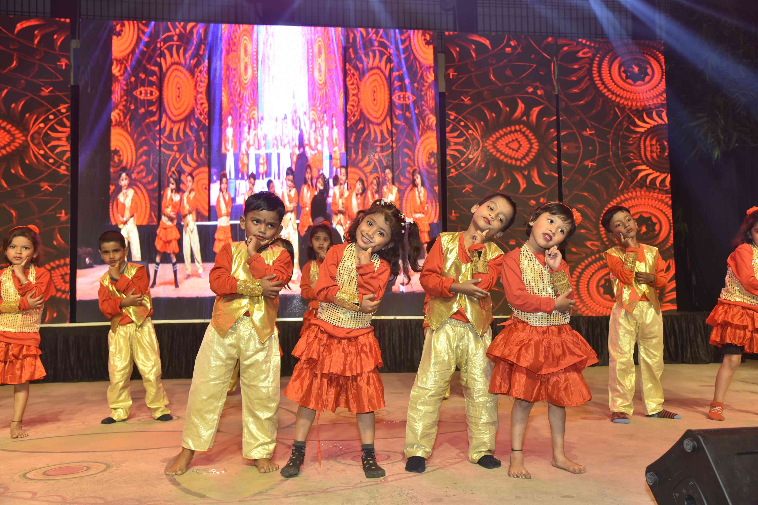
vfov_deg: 41.1
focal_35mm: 32
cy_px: 252
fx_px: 674
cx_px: 379
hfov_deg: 58.7
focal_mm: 32
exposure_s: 1/160
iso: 400
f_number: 5
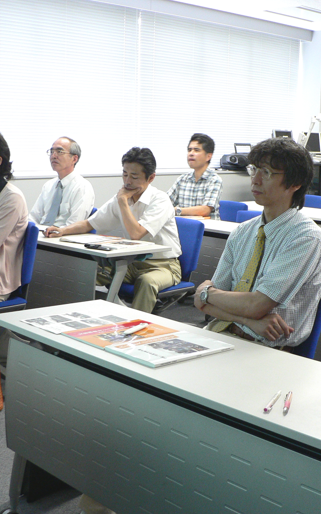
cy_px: 257
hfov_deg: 25.2
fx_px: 714
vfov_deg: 39.6
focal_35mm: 51
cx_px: 214
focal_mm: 6
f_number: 2.8
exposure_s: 1/20
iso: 150
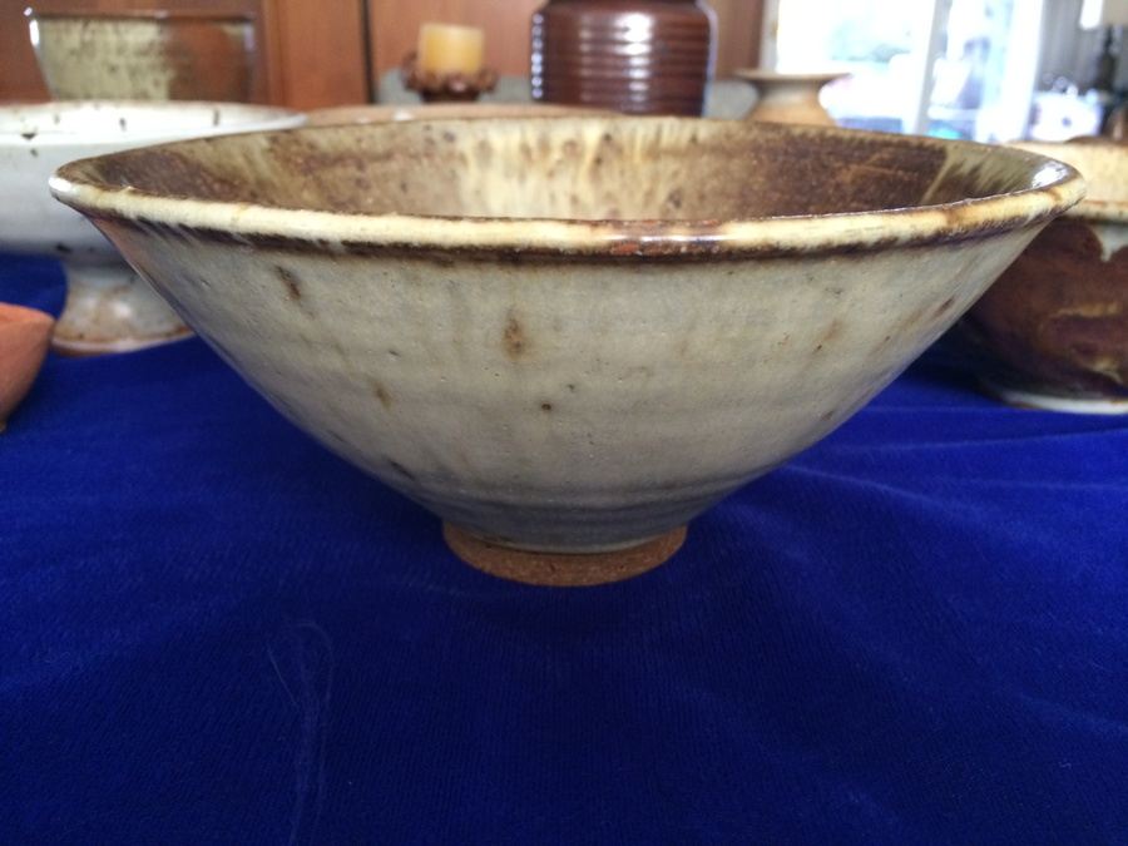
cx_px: 564
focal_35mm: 30
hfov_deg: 60.0
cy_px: 423
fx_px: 978
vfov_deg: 46.8
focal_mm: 4.12
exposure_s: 1/30
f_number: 2.2
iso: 250
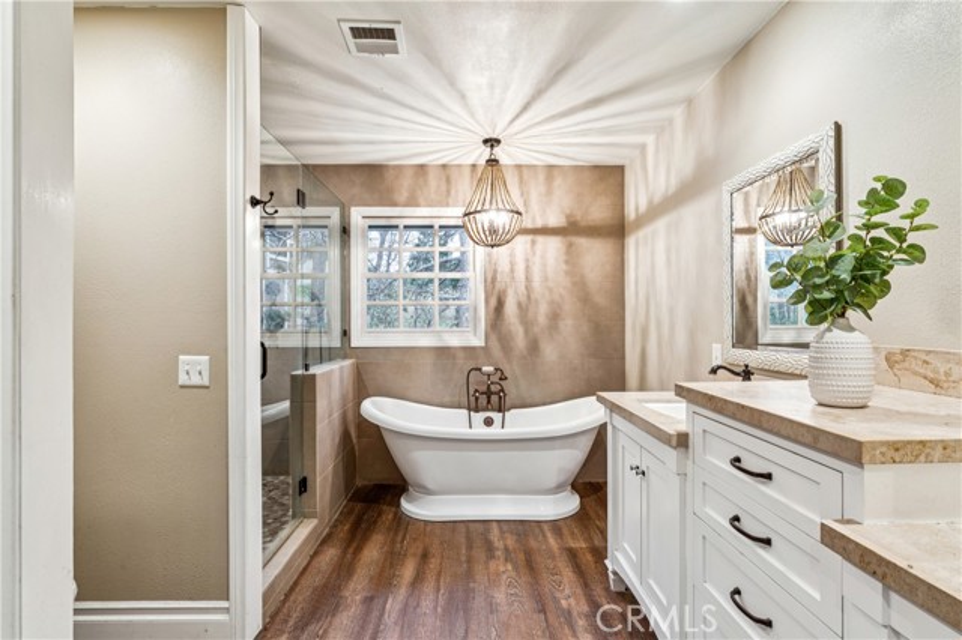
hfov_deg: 90.0
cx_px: 481
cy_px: 320
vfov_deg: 67.3
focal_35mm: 18
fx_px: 481
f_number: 13
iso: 100
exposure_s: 1.3
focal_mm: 18
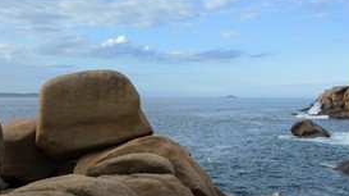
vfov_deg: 23.7
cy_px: 141
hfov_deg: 40.2
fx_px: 462
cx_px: 263
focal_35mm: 50
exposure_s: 1/160
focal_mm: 31
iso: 200
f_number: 8
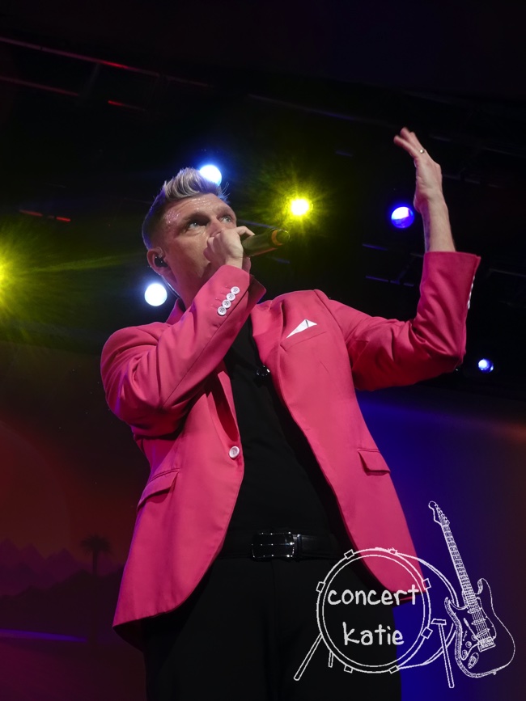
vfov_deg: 29.4
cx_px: 263
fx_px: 1338
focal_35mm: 66
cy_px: 350
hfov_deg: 22.2
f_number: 4.5
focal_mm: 10.52
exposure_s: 1/80
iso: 320
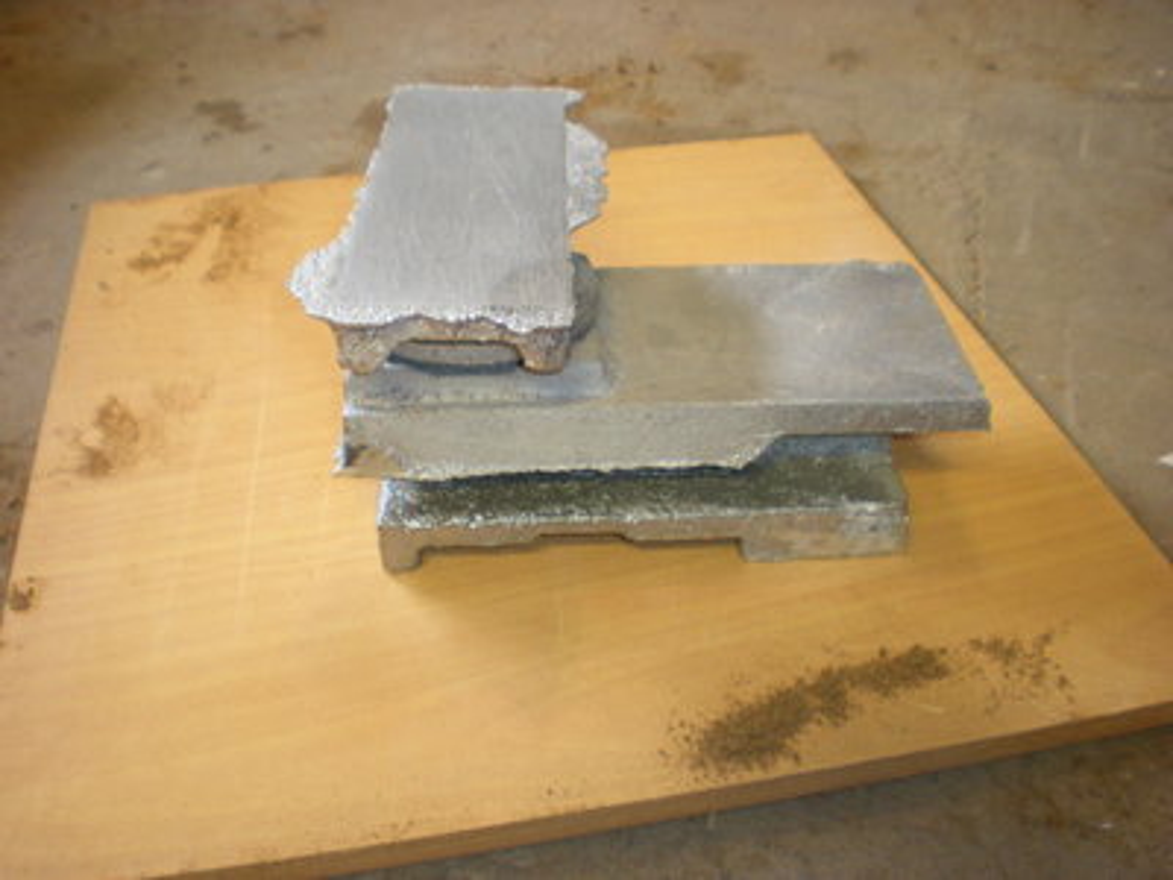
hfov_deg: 49.0
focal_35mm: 38
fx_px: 1288
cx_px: 586
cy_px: 440
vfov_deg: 37.7
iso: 200
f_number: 3.1
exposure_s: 1/13.8
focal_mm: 6.3
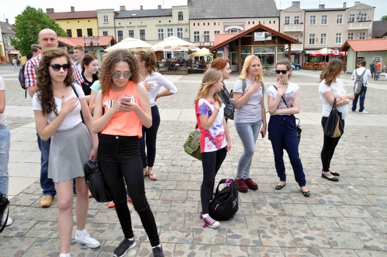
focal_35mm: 33
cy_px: 128
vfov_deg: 39.9
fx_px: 354
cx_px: 194
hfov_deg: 57.3
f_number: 16
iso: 500
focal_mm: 22
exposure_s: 1/125
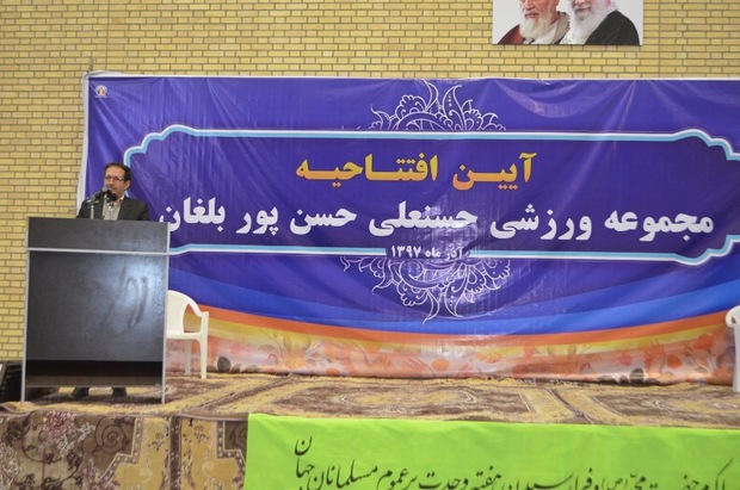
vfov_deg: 28.0
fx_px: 985
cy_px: 245
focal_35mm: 48
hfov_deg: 41.2
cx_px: 370
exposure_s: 1/60
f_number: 4.8
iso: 1800
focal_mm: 32
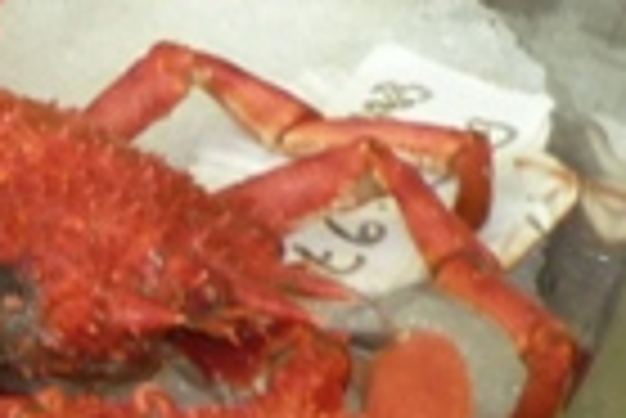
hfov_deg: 7.1
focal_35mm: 251
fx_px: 4369
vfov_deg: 5.4
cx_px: -1369
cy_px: -396
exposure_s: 1/30
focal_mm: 5.7
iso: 125
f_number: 3.5
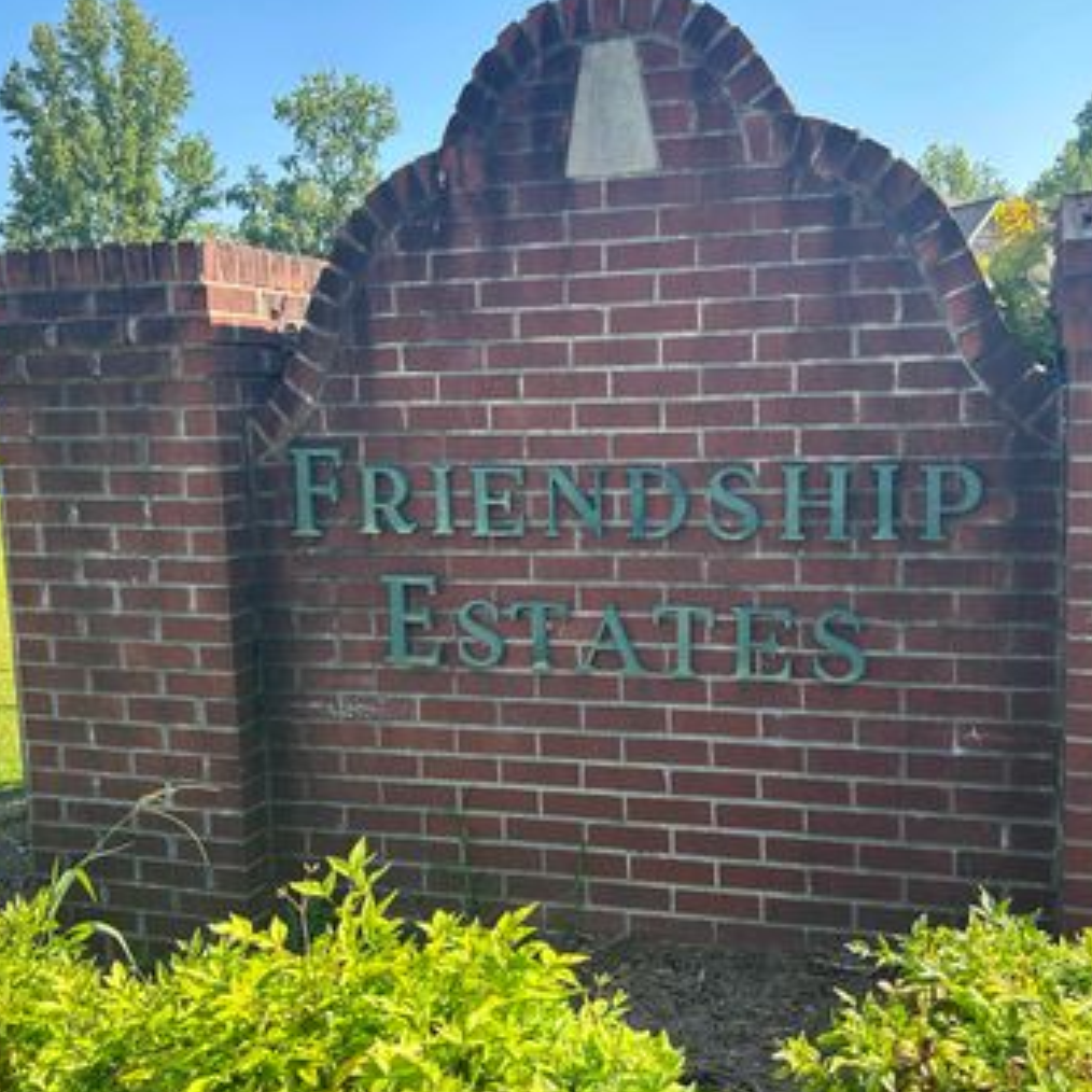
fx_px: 1213
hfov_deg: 48.4
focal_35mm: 34
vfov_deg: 48.4
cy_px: 525
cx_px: 607
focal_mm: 5.7
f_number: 1.5
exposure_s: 1/753
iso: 50
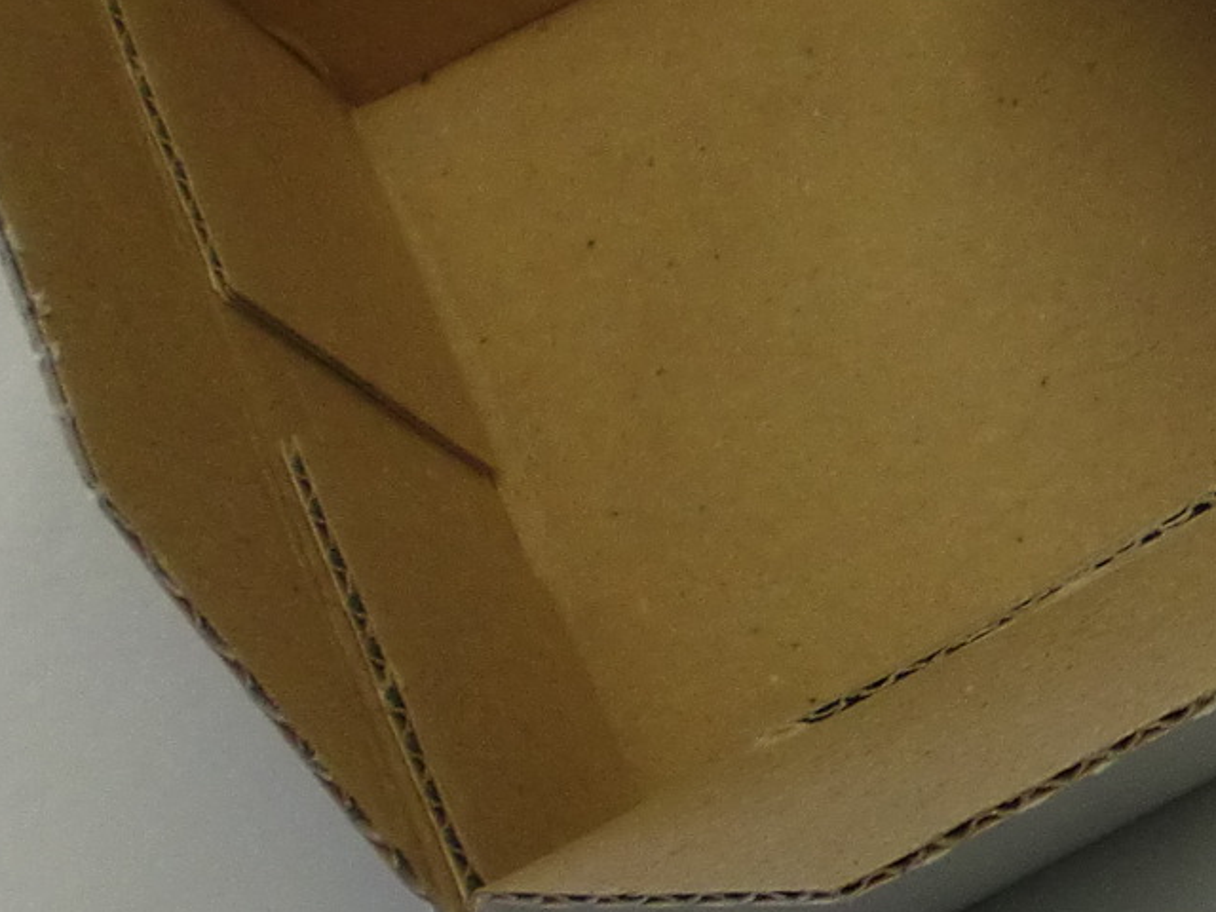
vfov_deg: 13.2
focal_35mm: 112
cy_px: 477
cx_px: 1894
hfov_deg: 15.9
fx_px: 3934
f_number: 3.1
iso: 100
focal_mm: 6.3
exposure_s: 1/60
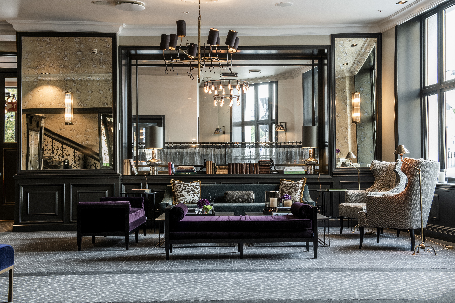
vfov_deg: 27.0
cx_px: 228
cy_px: 152
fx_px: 632
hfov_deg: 39.6
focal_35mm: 50
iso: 125
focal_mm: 50
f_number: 7.1
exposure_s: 1/2.5
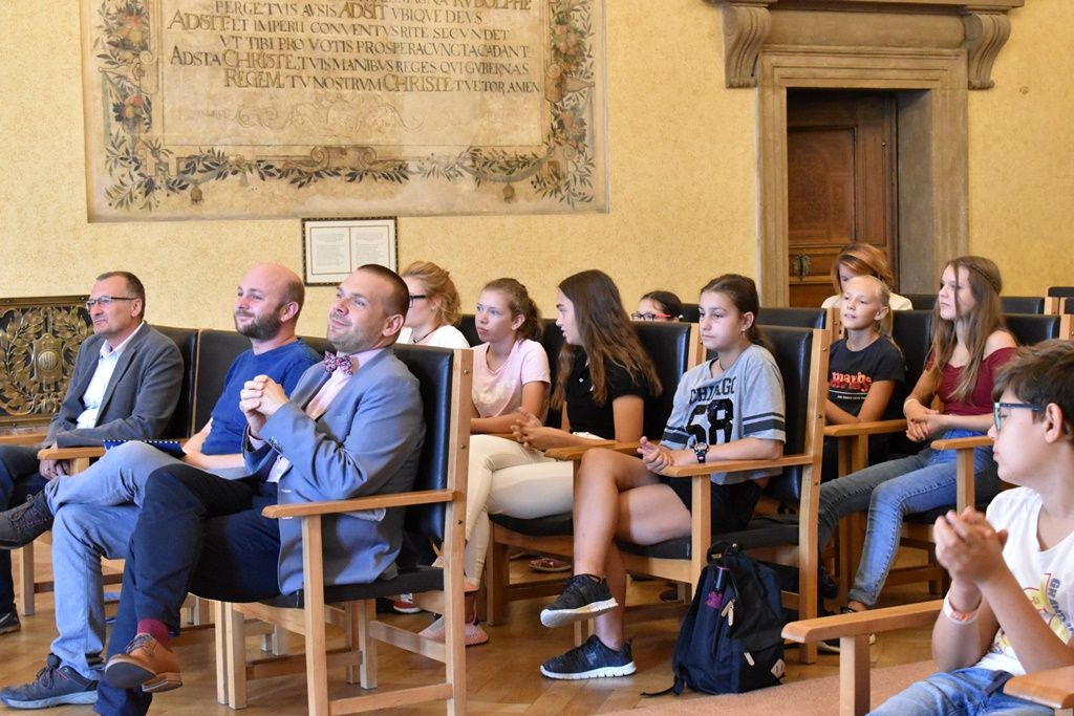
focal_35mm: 69
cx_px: 537
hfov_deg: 29.2
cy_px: 358
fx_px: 2059
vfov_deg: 19.7
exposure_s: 1/60
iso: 6400
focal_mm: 46
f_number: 8
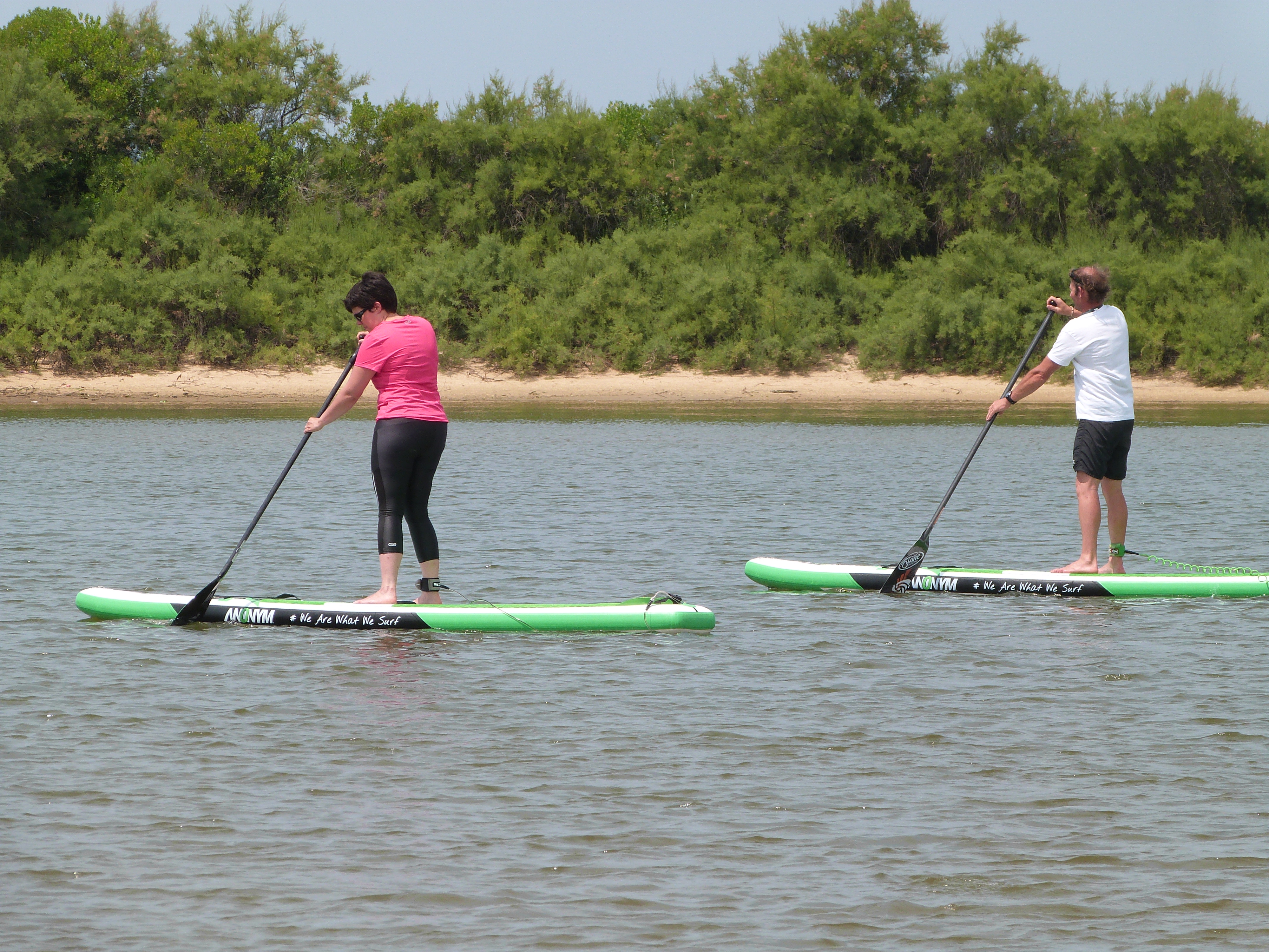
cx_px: 634
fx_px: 10668
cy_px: 476
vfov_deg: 5.1
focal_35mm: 291
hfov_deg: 6.8
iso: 100
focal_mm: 52.3
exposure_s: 1/500
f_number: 5.6
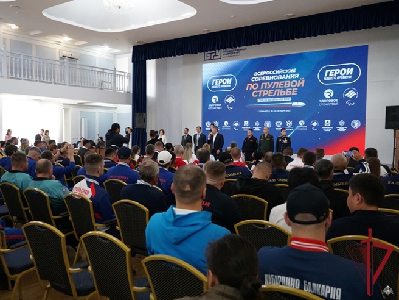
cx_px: 173
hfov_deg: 55.2
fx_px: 380
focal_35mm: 33
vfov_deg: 42.9
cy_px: 151
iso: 4000
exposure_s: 1/160
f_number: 4
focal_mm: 20
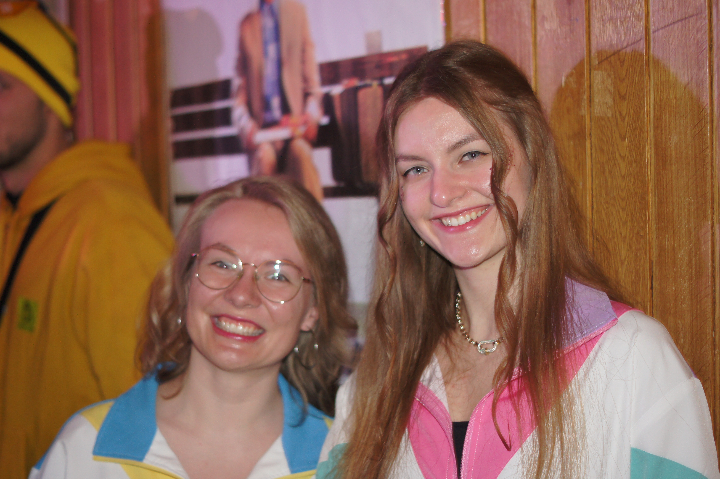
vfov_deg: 18.2
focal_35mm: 75
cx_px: 360
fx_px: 1499
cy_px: 240
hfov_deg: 27.0
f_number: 2
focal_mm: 50
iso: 500
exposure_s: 1/8
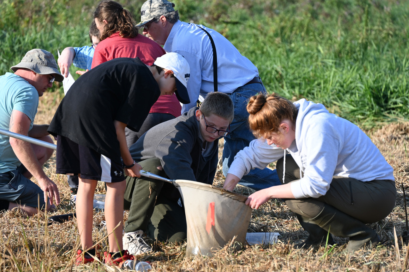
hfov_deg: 10.3
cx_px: 204
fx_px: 2270
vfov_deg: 6.9
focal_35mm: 200
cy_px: 136
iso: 280
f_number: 6.3
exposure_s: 1/500
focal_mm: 200
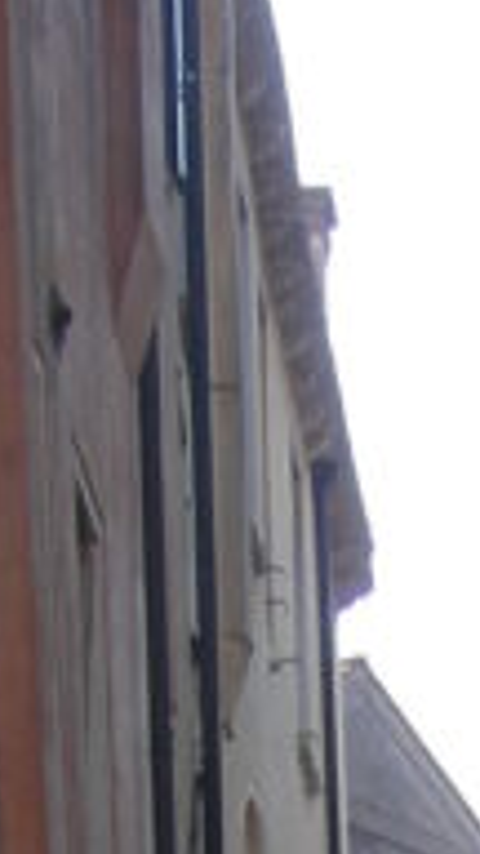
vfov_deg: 9.0
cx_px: 889
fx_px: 4729
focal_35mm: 209
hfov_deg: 5.7
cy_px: 2224
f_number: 4.8
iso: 64
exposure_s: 1/160
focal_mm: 7.5
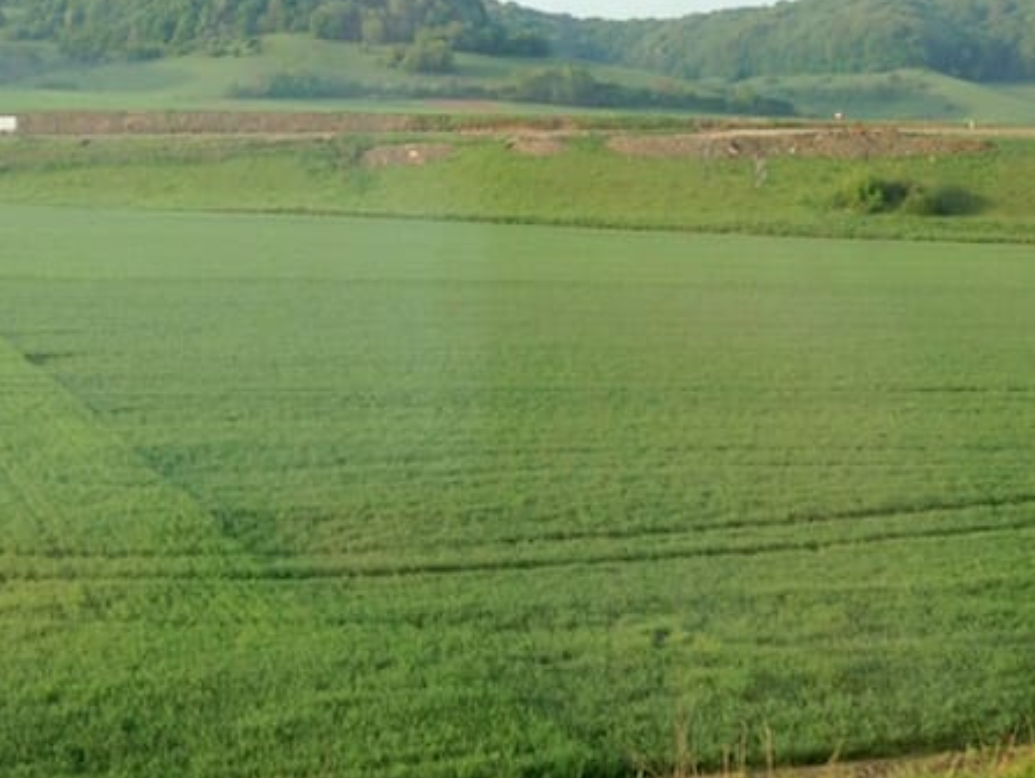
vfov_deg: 24.3
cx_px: 238
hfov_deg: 32.0
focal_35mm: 59
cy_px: 104
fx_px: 1765
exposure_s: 1/404
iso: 50
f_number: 2.4
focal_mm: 4.13
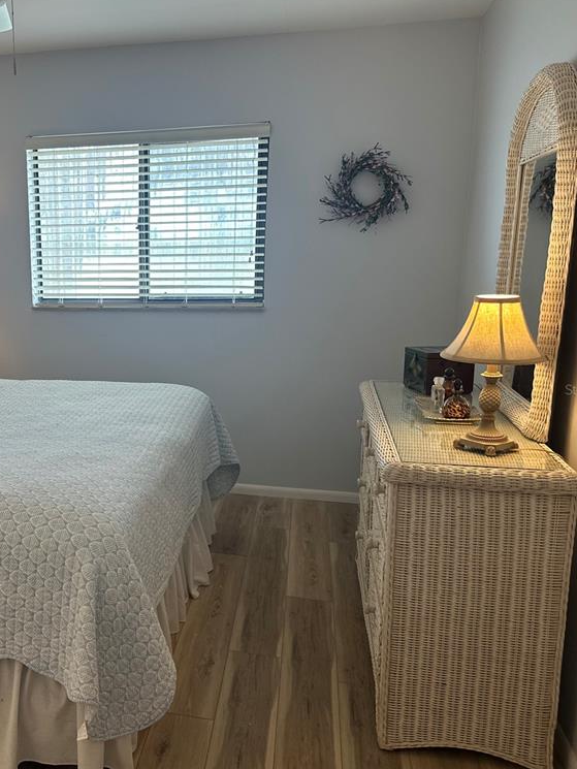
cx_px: 99
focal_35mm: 33
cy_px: 389
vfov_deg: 55.3
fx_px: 733
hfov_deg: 40.8
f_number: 1.78
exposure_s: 1/120
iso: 125
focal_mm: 6.86
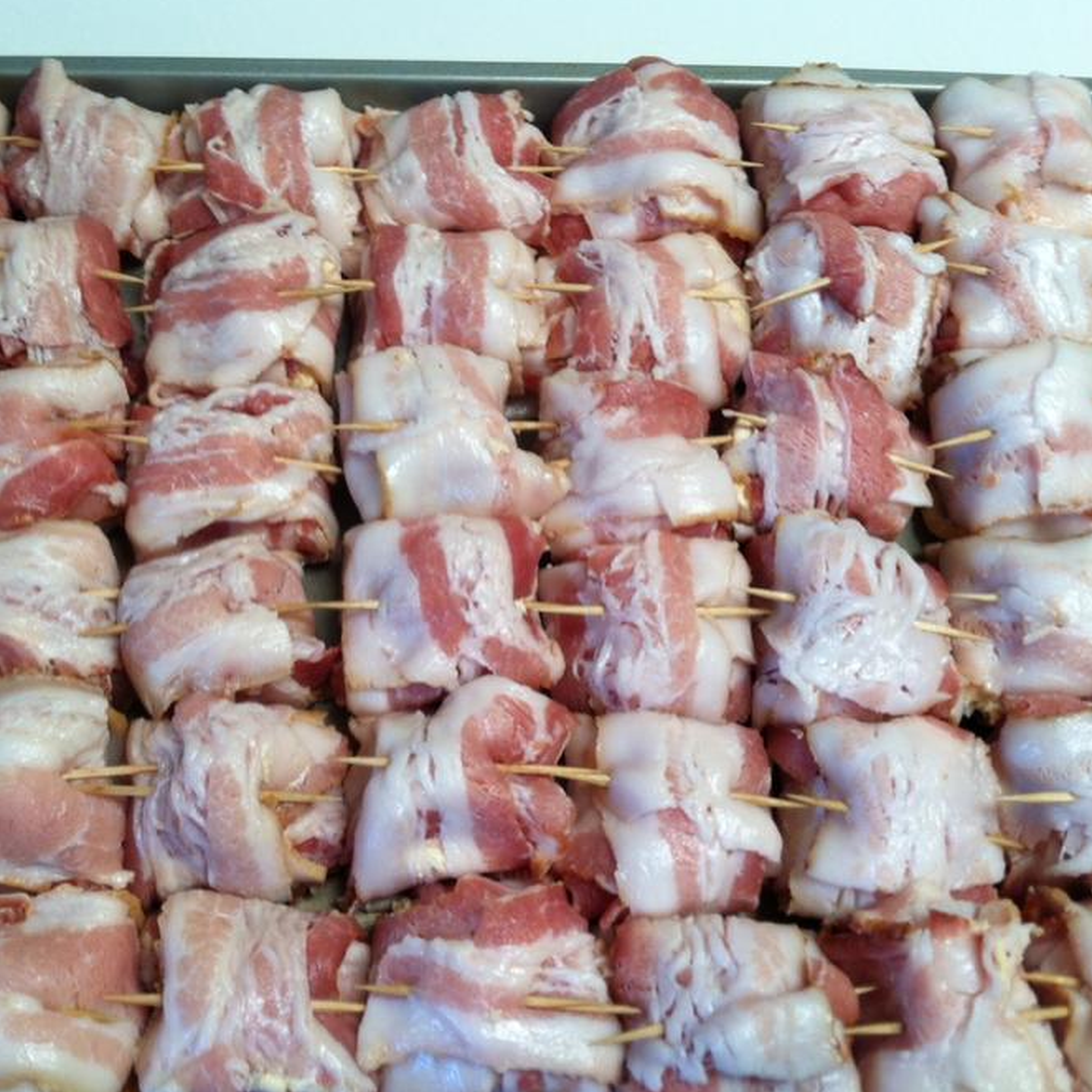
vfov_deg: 40.0
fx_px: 1499
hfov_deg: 39.8
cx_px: 424
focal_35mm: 42
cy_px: 543
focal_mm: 3.85
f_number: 2.8
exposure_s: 1/20
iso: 80
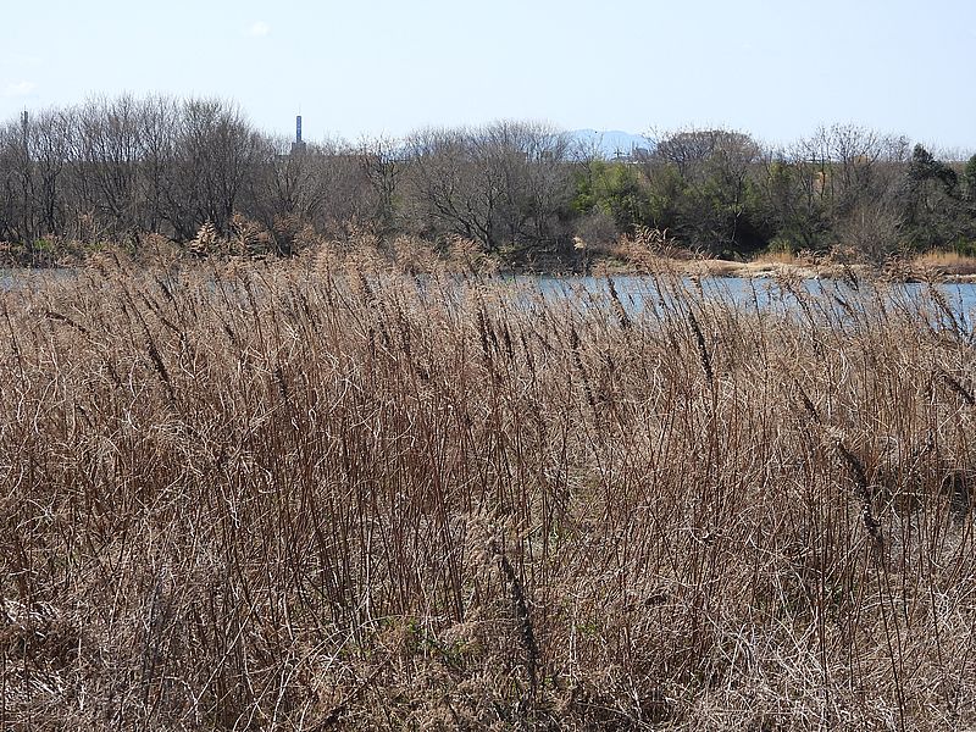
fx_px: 2679
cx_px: 488
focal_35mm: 95
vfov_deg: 15.6
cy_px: 366
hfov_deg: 20.7
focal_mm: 17
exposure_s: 1/1000
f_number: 4
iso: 125
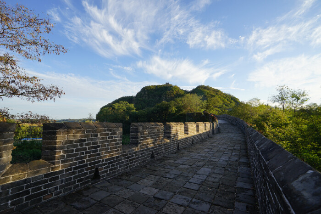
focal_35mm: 16
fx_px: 143
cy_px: 107
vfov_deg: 73.7
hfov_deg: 96.8
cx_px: 160
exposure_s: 1/80
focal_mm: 16
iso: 100
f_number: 8
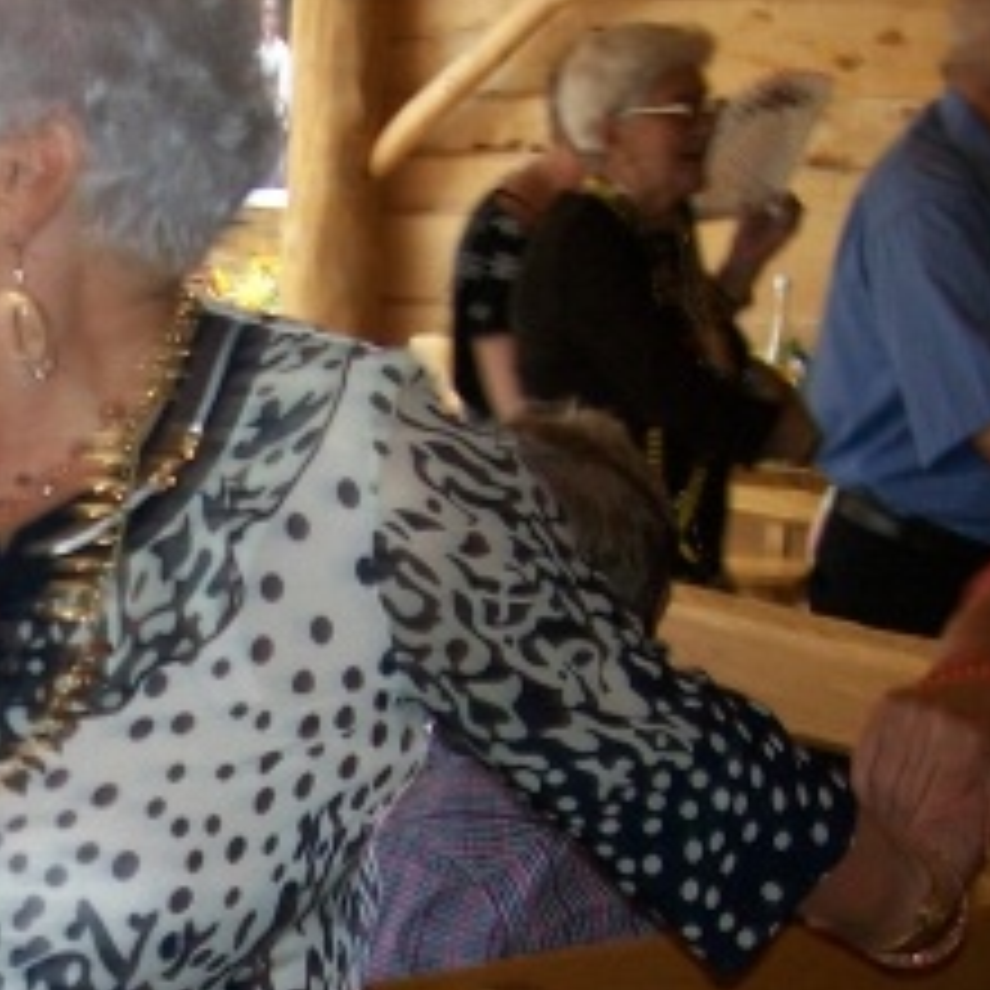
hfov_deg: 15.4
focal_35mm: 108
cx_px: -266
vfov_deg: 16.0
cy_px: 790
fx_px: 3495
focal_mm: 6
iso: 80
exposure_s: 1/30
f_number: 2.7
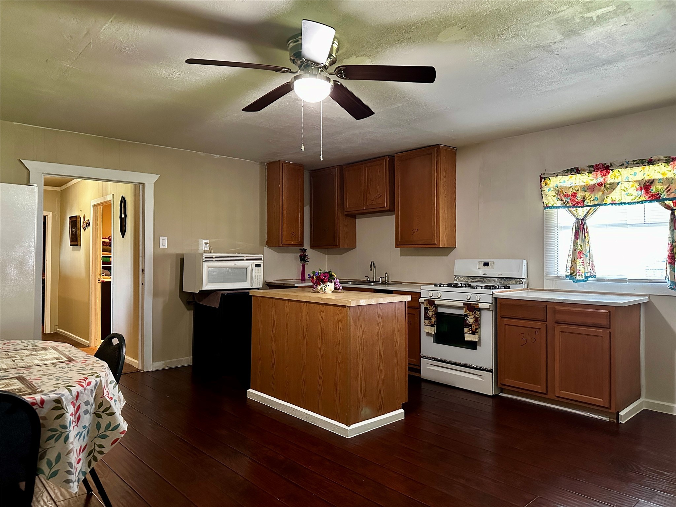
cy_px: 254
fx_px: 469
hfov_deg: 71.6
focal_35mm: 24
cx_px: 338
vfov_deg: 56.8
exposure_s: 1/40
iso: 800
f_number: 1.78
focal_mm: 6.86
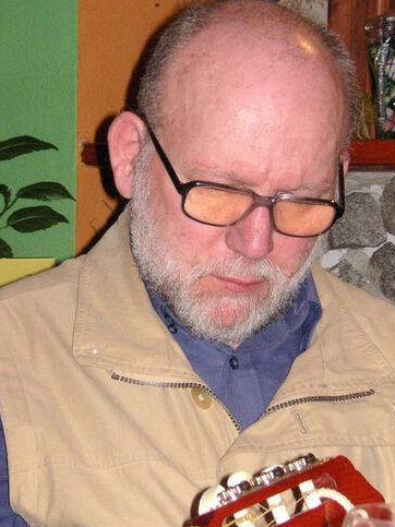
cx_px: 239
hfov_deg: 12.8
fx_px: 1766
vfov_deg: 17.0
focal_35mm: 116
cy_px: 220
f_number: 4.2
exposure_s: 1/90
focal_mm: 11.7
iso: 160
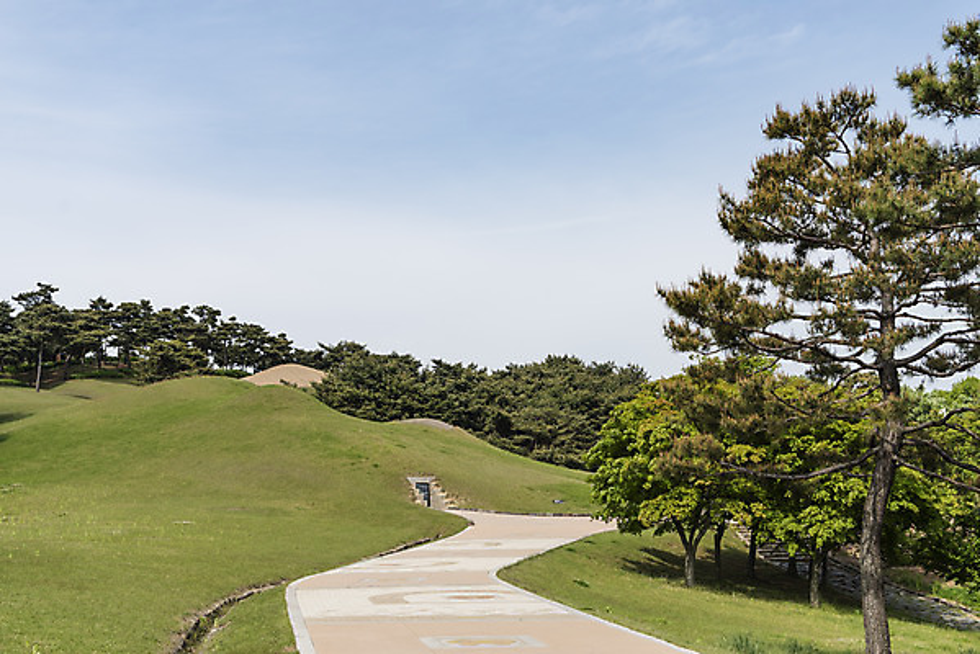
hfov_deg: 42.7
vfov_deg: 29.3
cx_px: 490
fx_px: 1253
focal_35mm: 46
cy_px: 327
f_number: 5
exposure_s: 1/800
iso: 100
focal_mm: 46
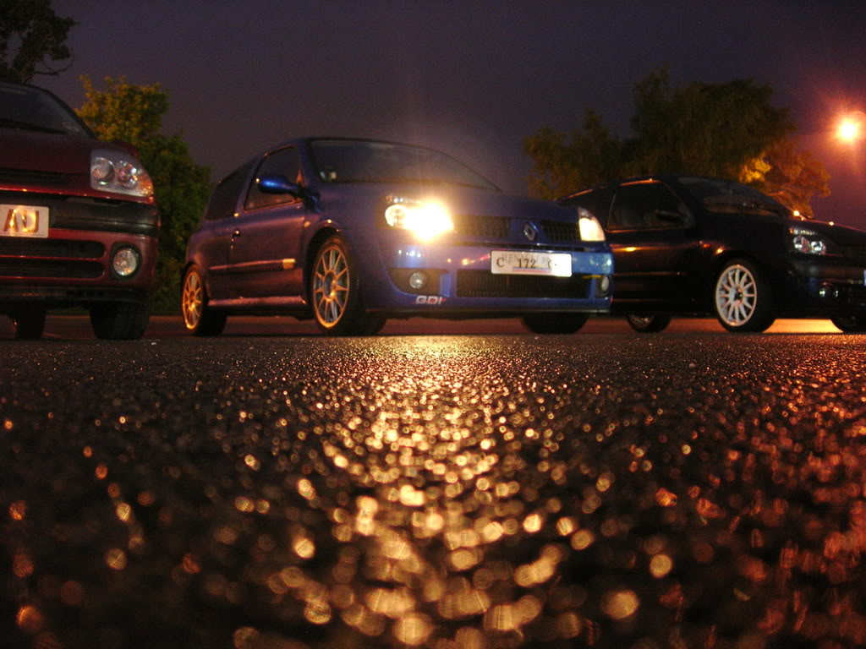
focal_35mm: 38
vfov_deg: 37.7
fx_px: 951
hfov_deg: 49.0
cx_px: 433
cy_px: 324
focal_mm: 7.8
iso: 200
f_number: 2.8
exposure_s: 2
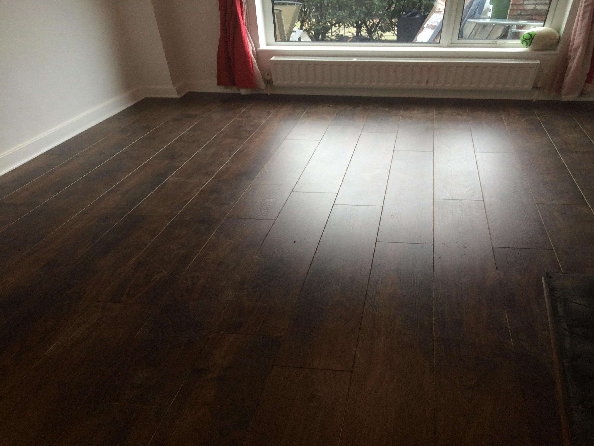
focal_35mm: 29
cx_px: 297
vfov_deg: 48.2
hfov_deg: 61.7
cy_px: 223
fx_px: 498
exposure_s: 1/33
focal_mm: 4.15
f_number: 2.2
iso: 64
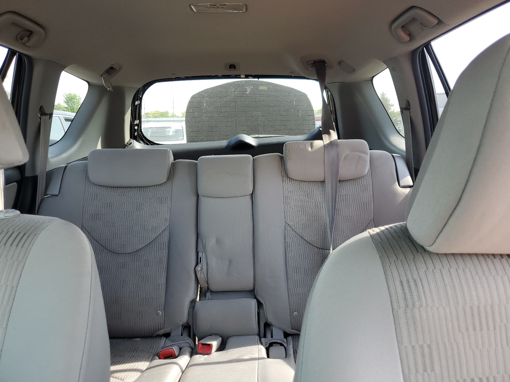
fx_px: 383
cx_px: 255
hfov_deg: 67.3
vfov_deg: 53.1
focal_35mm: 26
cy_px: 191
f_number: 1.5
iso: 52
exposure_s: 1/120
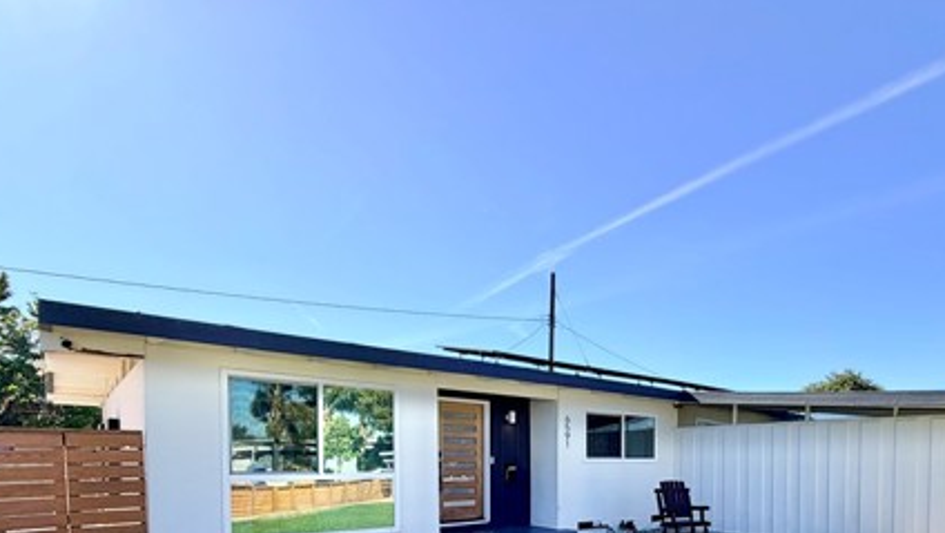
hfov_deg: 76.8
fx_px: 577
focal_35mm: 23
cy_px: 479
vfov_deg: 45.0
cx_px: 608
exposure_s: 1/770
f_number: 2.2
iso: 25
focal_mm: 2.22
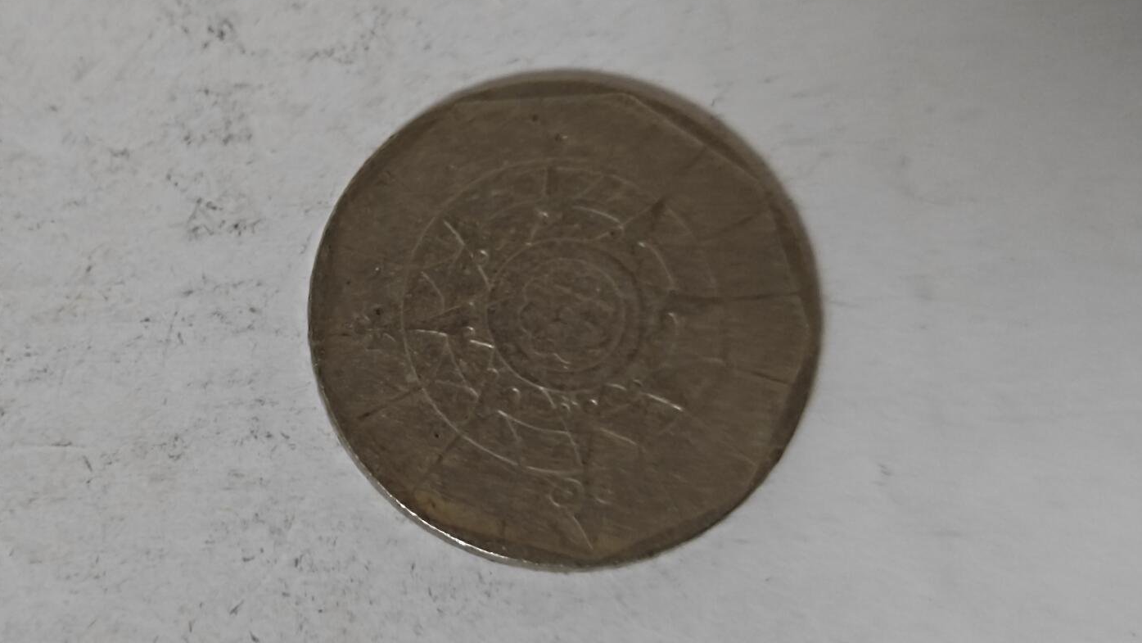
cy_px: 300
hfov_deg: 25.9
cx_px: 571
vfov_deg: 14.7
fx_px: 2483
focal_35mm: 82
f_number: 1.9
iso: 400
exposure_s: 1/52.4
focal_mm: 8.7
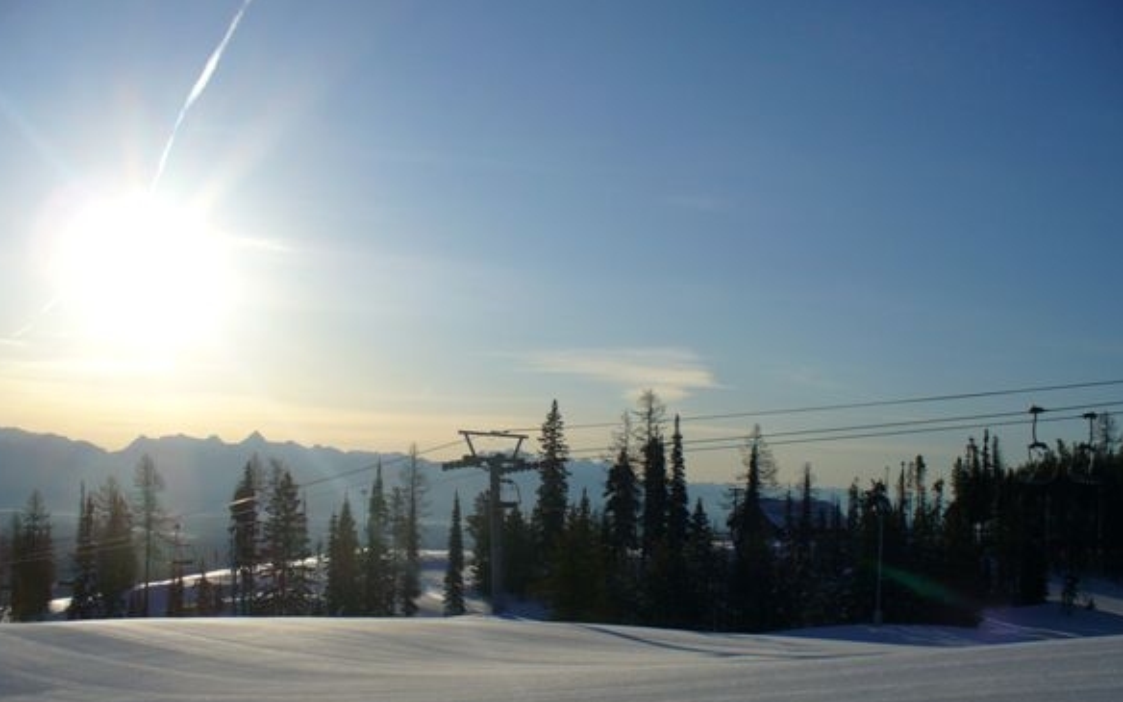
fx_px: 1316
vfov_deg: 29.8
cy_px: 423
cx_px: 544
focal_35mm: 43
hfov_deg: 46.2
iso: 80
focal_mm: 6.1
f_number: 5.6
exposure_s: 1/1000
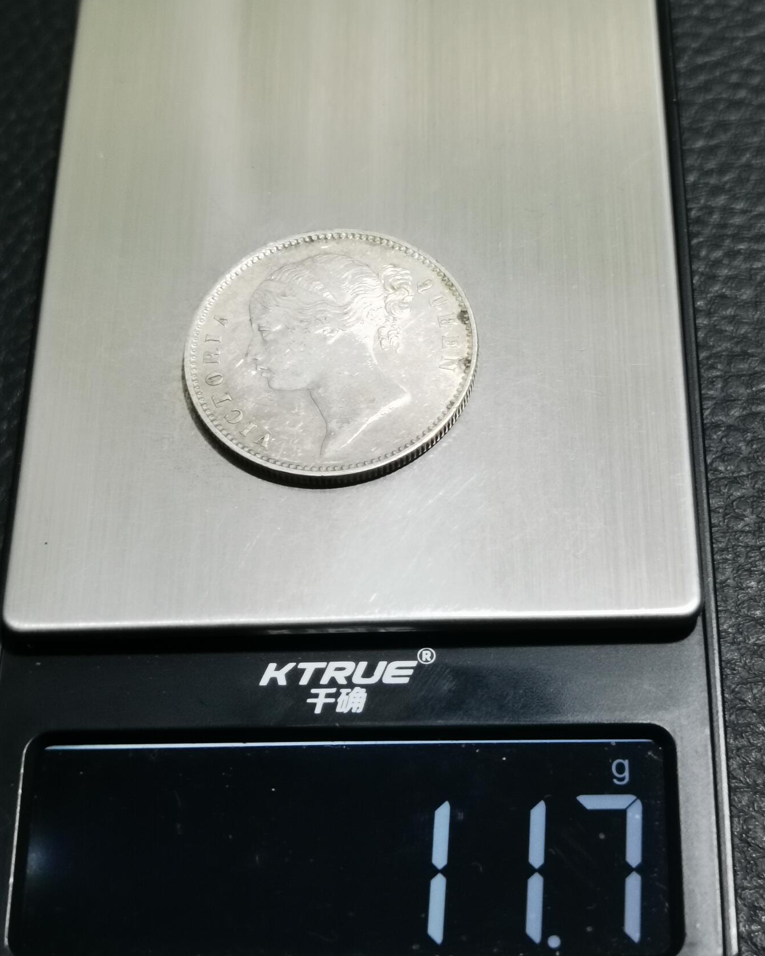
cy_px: 453
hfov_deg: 26.2
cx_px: 386
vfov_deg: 32.5
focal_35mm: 58
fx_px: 1641
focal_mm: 6.67
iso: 160
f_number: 1.9
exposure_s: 1/100
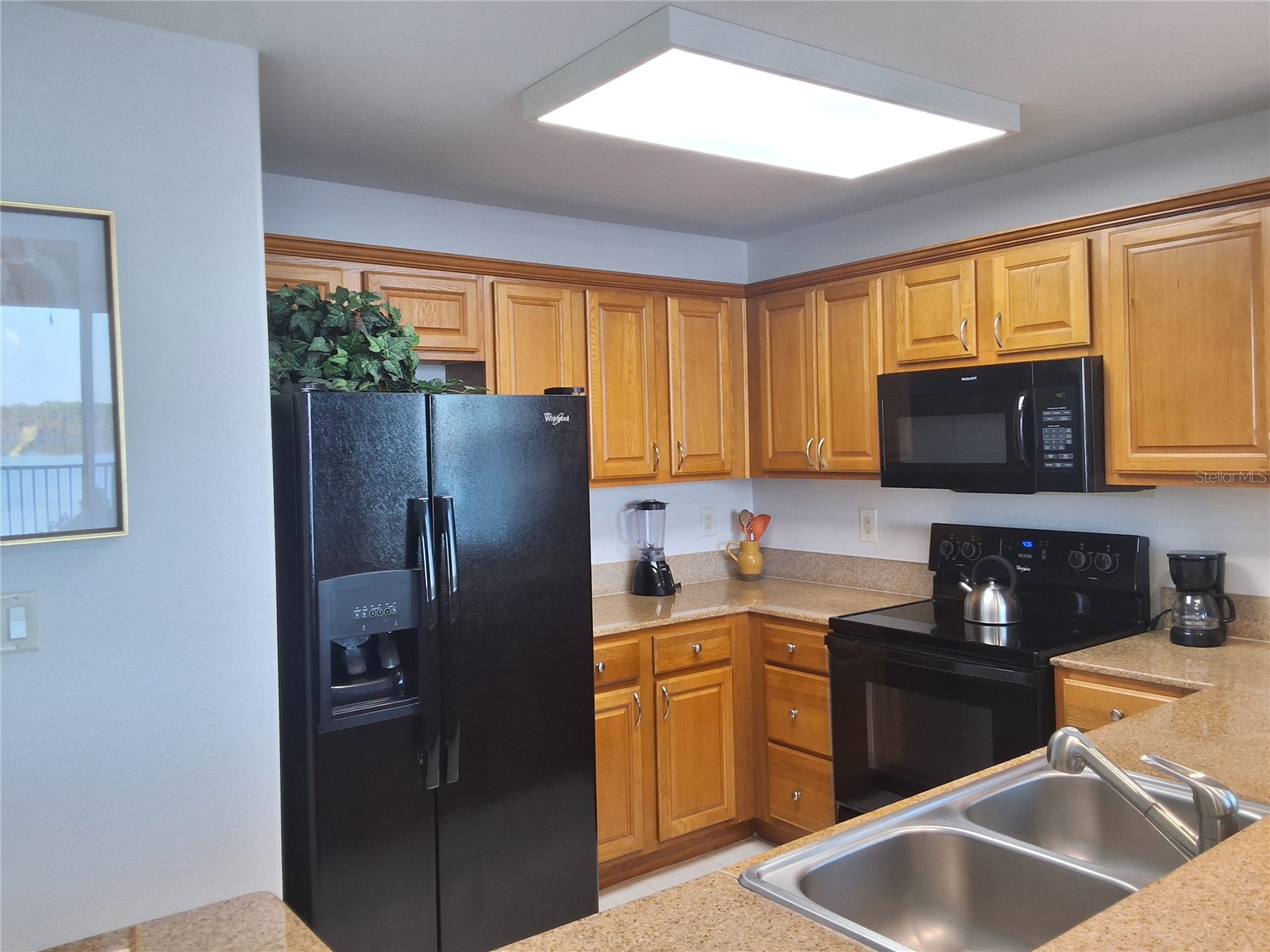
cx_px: 635
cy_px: 476
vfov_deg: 49.7
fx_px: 1027
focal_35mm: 28
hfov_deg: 63.4
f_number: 1.9
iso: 50
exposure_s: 1/40
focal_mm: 2.91
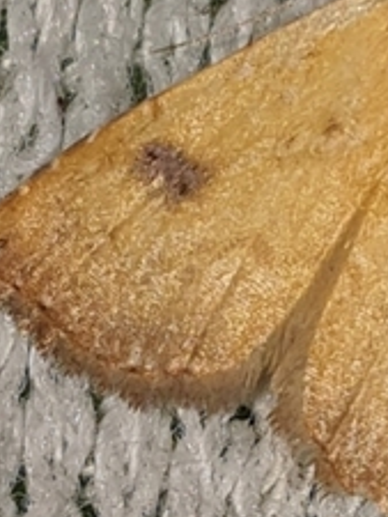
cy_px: 216
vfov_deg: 26.3
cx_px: 344
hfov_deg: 19.6
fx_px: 1105
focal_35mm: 74
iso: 50
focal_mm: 4.3
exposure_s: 1/1170
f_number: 2.4
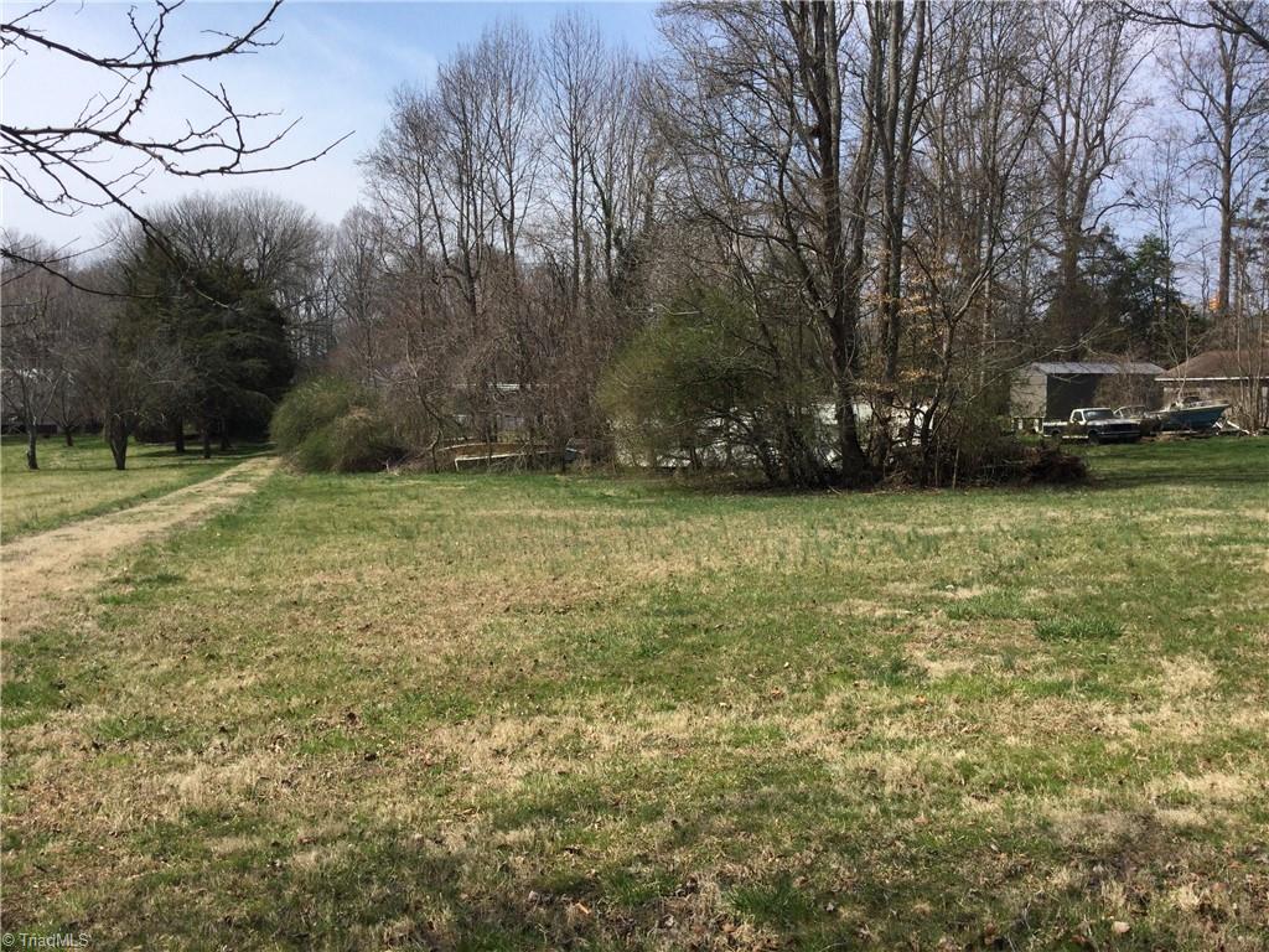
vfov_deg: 45.4
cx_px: 634
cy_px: 476
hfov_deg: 58.4
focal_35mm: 31
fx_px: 1136
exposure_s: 1/1314
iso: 25
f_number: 2.4
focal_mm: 3.3
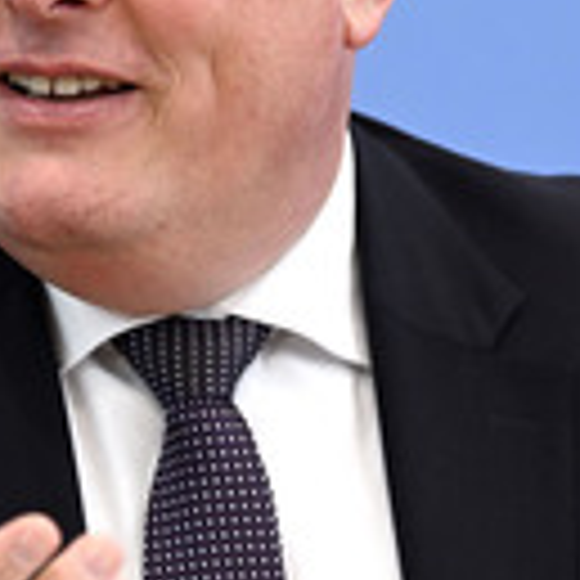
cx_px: 178
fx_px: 6730
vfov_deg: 4.9
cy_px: 189
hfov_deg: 4.9
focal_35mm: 355
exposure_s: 1/800
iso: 2000
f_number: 4
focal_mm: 120
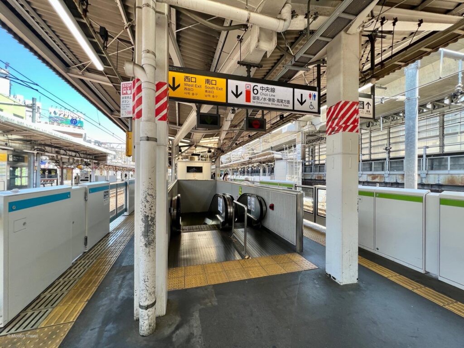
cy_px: 174
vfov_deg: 89.9
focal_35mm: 13
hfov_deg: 106.2
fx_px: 174
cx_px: 232
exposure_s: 1/131
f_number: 1.8
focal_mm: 1.57
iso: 32
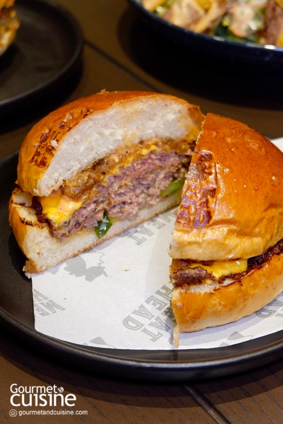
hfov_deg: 18.2
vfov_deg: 27.0
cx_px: 142
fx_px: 884
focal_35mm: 75
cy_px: 212
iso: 800
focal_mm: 50
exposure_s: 1/45
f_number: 5.6
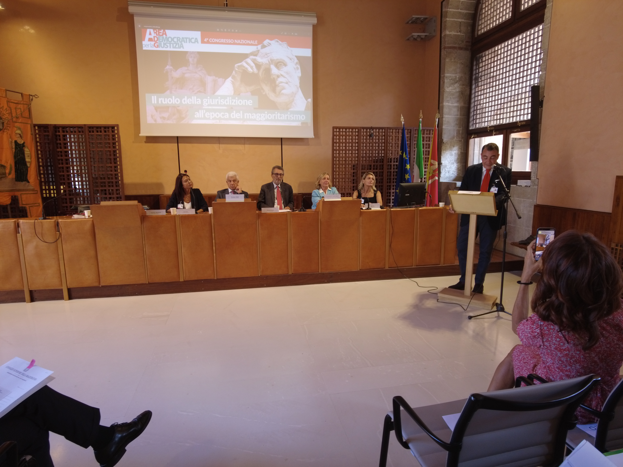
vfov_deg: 66.0
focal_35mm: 20
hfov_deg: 81.7
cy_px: 234
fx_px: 360
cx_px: 312
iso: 200
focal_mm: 4.4
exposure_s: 1/15
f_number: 1.8
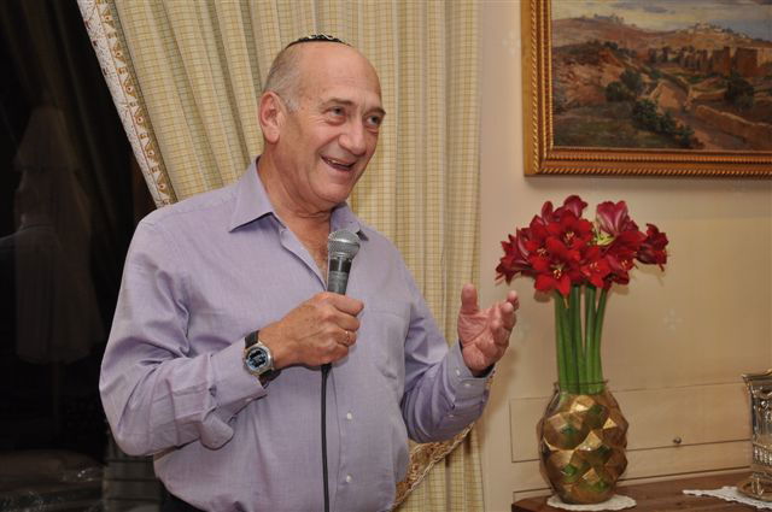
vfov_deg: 22.6
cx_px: 386
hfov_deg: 33.4
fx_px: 1285
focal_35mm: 60
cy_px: 256
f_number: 4.5
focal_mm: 40
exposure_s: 1/60
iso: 400
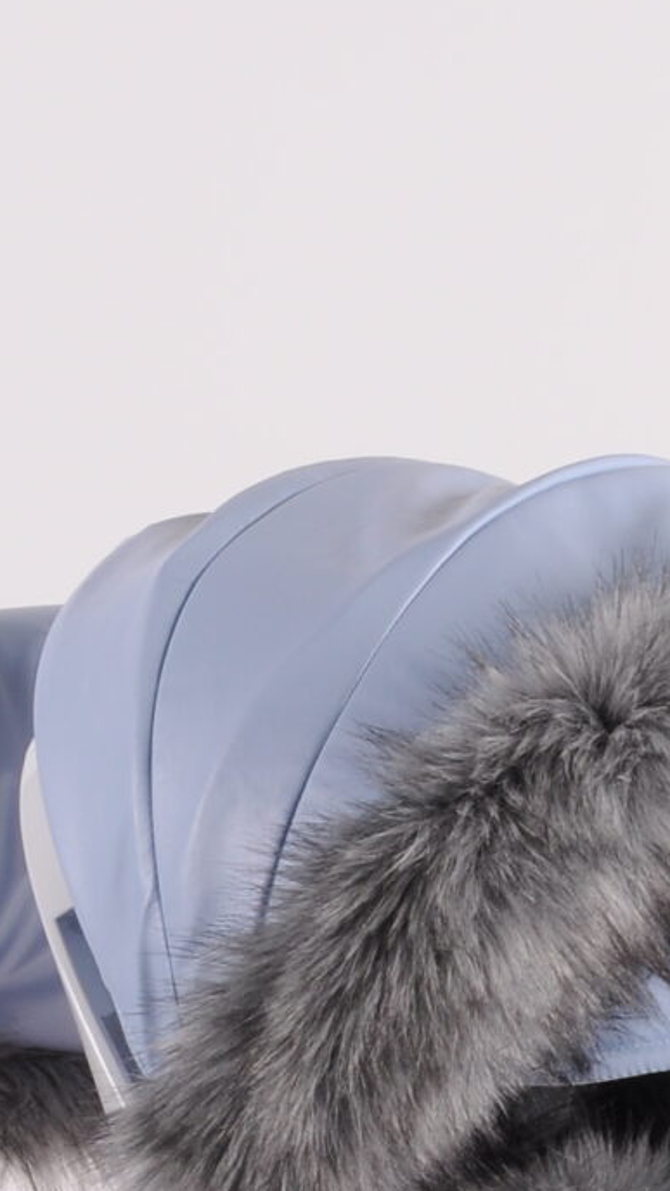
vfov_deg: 7.3
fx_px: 9222
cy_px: 1698
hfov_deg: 4.2
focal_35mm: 292
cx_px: 635
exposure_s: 1/100
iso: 200
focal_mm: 50
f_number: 16
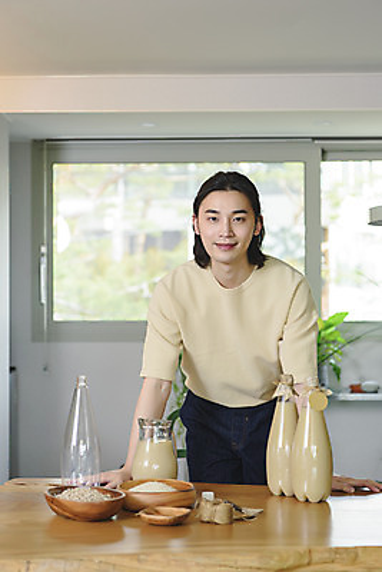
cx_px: 191
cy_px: 286
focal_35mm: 65
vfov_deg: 30.9
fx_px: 1034
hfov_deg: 20.9
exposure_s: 1/100
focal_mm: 65
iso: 200
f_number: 3.5
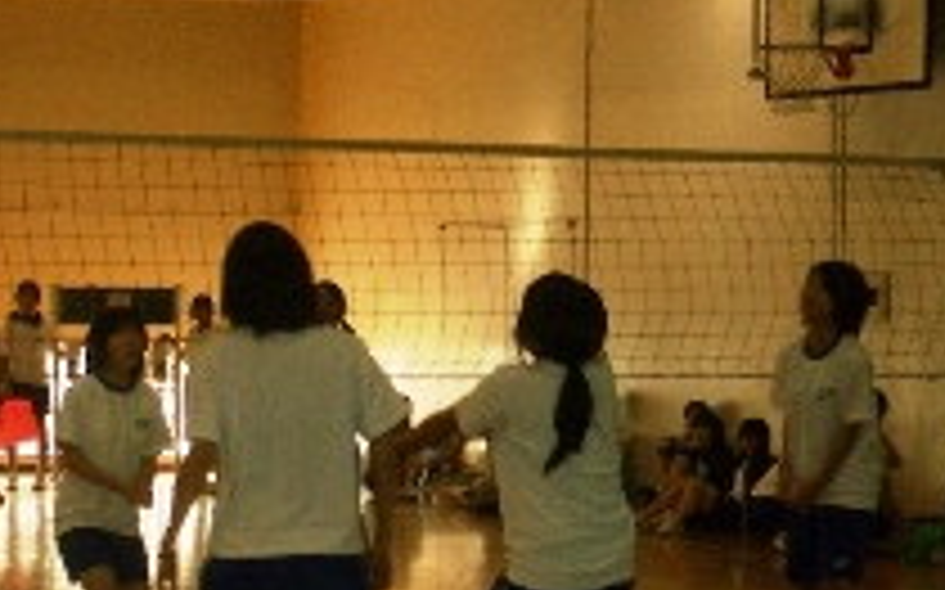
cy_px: 383
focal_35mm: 140
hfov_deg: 14.8
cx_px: 180
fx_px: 3604
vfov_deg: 9.3
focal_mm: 10.2
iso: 100
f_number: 3.5
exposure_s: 1/60
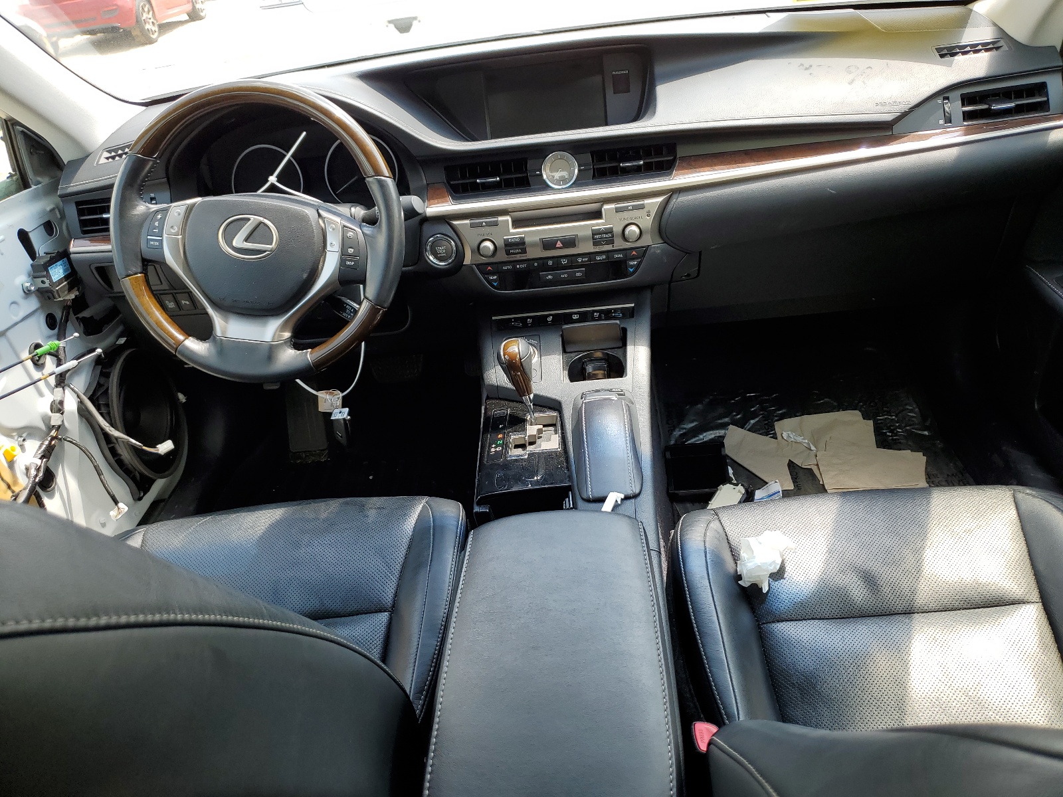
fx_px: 798
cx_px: 532
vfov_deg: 53.1
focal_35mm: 26
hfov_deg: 67.3
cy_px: 398
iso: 50
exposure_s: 1/294
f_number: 1.5
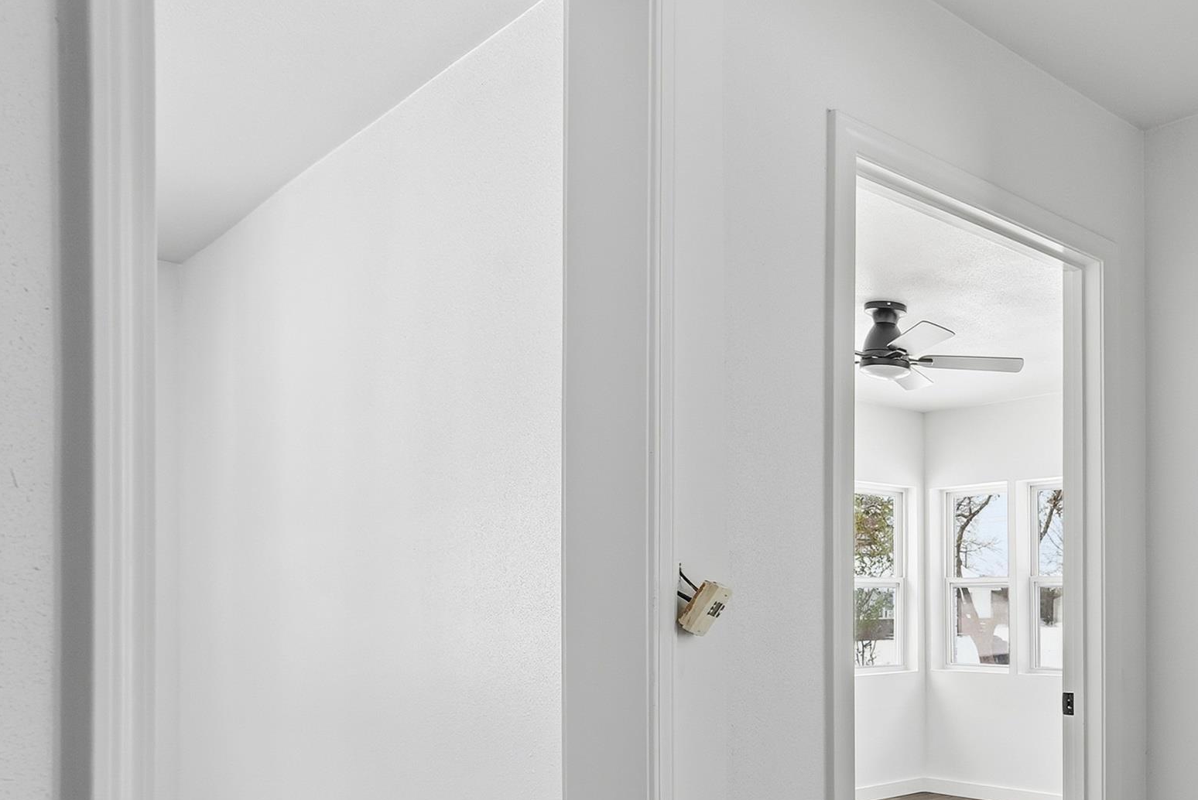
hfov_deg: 49.7
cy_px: 607
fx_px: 1064
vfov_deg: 40.0
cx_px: 1152
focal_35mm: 32
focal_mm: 16.5
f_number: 9
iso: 250
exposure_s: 1/30
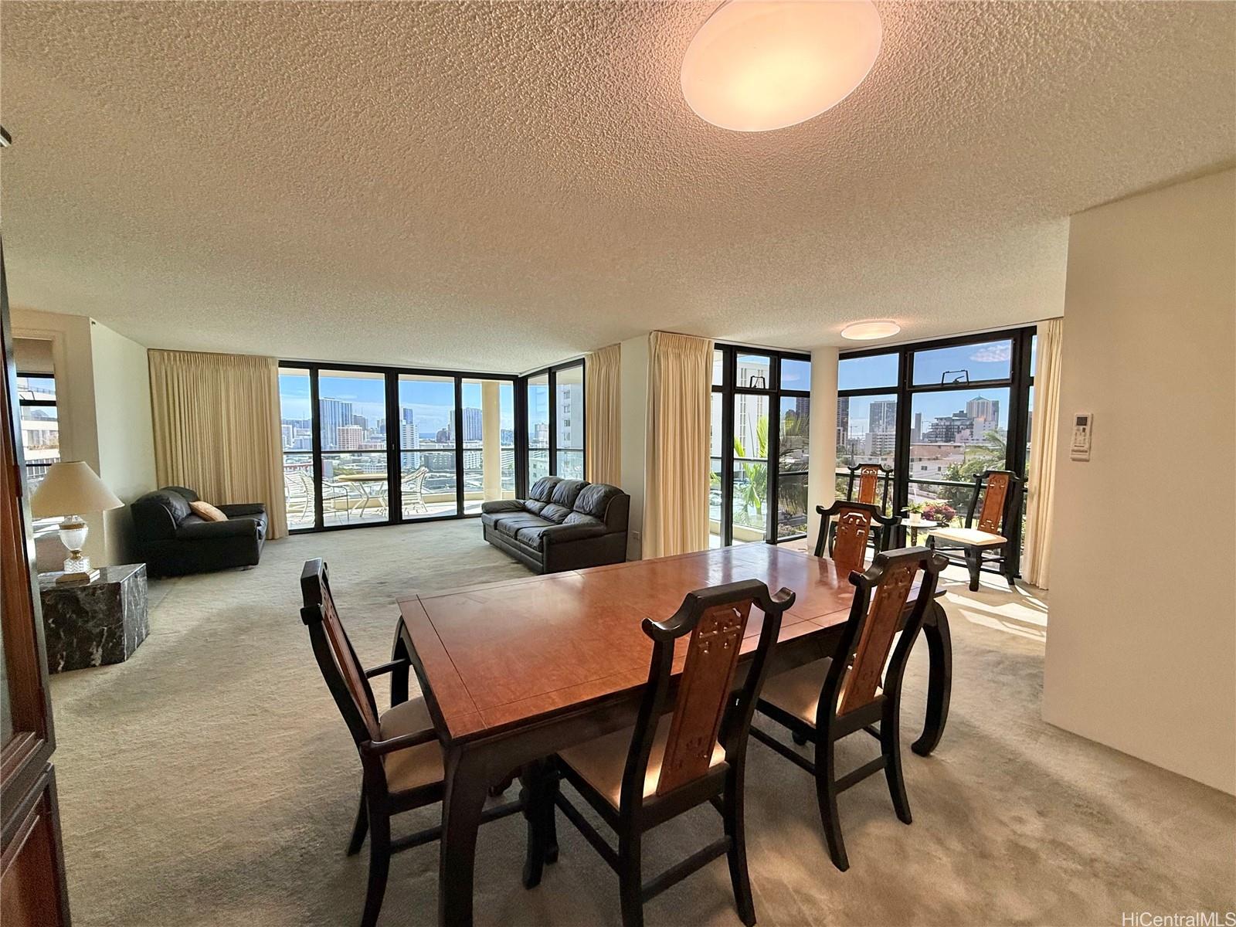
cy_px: 464
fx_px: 500
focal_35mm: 14
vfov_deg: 85.7
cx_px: 618
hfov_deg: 102.1
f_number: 2.2
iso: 160
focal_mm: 2.22
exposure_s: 1/120
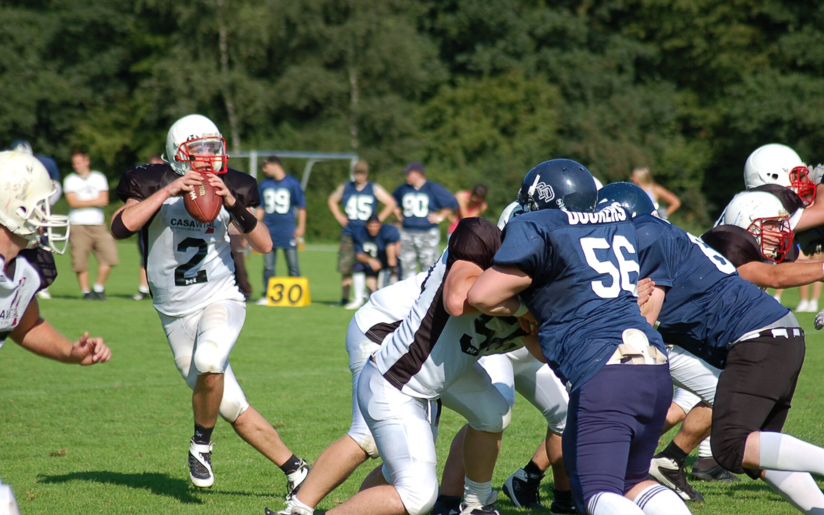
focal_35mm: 216
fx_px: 4840
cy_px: 280
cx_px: 403
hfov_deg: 9.7
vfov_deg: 6.1
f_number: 5
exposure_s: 1/1250
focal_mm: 135
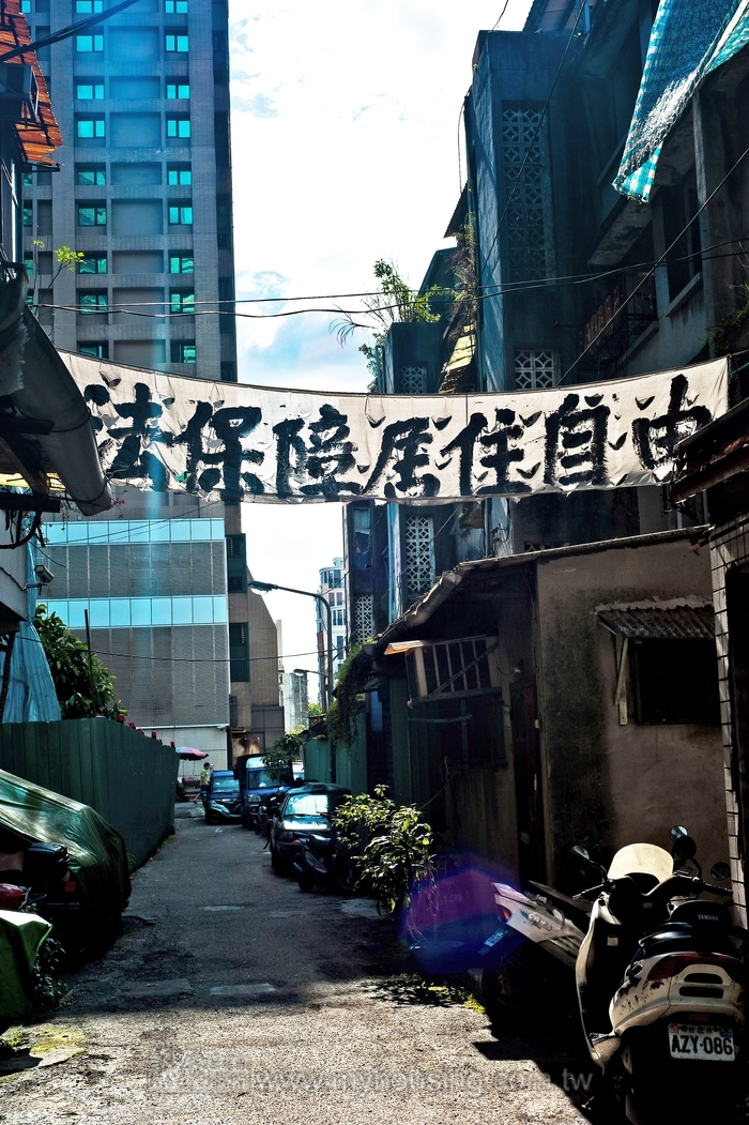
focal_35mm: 50
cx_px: 374
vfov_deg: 39.6
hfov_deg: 27.0
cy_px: 562
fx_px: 1561
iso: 200
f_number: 13
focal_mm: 50
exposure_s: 1/125
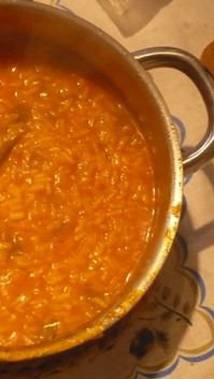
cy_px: 179
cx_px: 2
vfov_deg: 38.5
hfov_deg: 21.5
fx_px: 544
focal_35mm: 54
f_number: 2.8
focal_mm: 5.8
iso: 400
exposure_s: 1/25
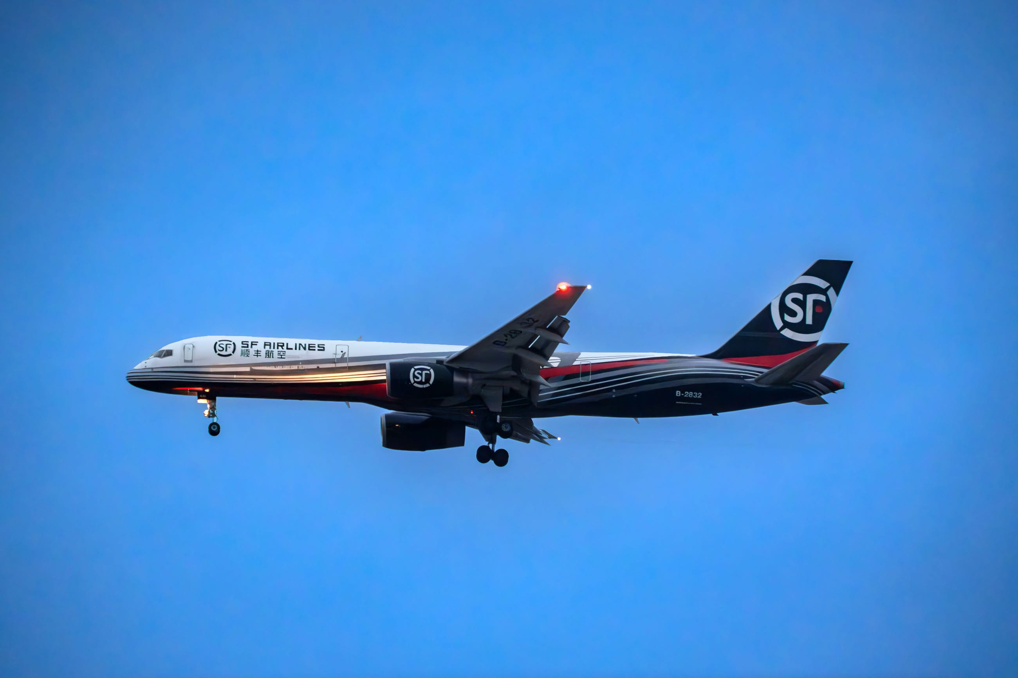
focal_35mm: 240
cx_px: 509
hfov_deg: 8.6
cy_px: 339
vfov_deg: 5.7
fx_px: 6786
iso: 20000
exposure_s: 1/320
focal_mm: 240
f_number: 6.3
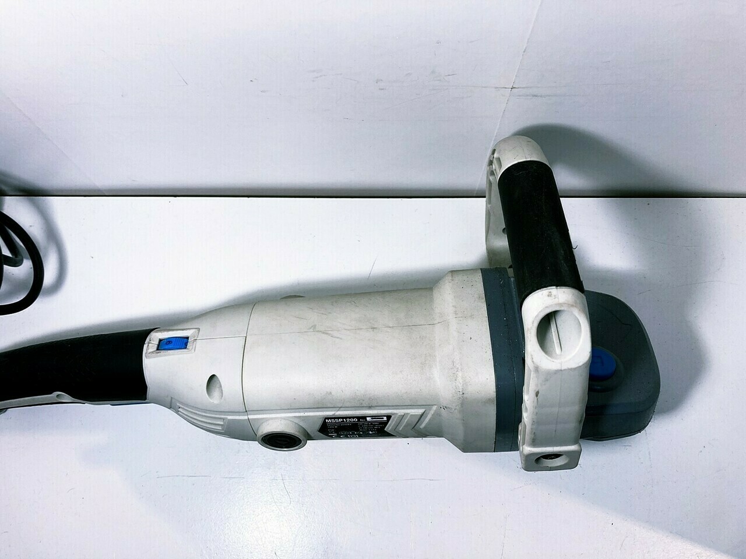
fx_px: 603
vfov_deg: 49.7
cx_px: 373
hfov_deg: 63.4
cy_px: 280
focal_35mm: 28
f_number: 1.8
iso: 25
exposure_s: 1/100
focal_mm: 3.99
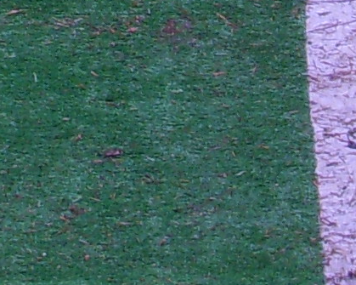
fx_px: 3044
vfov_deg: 5.2
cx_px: 133
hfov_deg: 6.7
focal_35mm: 289
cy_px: -346
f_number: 3.3
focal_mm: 6.3
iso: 100
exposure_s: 1/50
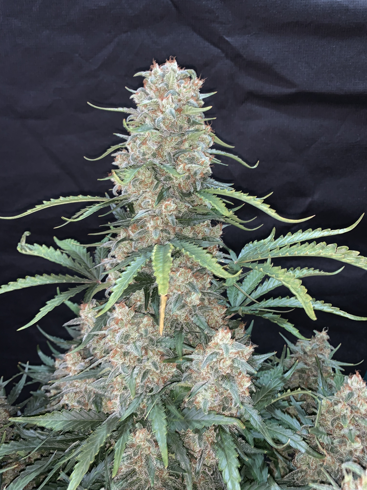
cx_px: 184
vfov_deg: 67.3
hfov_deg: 53.1
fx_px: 368
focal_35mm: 26
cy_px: 245
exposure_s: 1/4
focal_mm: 4.25
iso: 50
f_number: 1.8
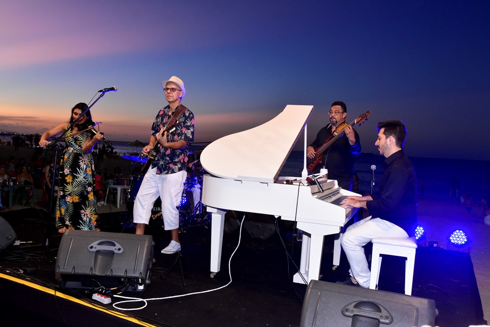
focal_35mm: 30
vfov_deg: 43.6
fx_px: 408
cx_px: 245
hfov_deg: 61.9
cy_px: 164
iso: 1600
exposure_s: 1/100
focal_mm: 20
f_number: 5
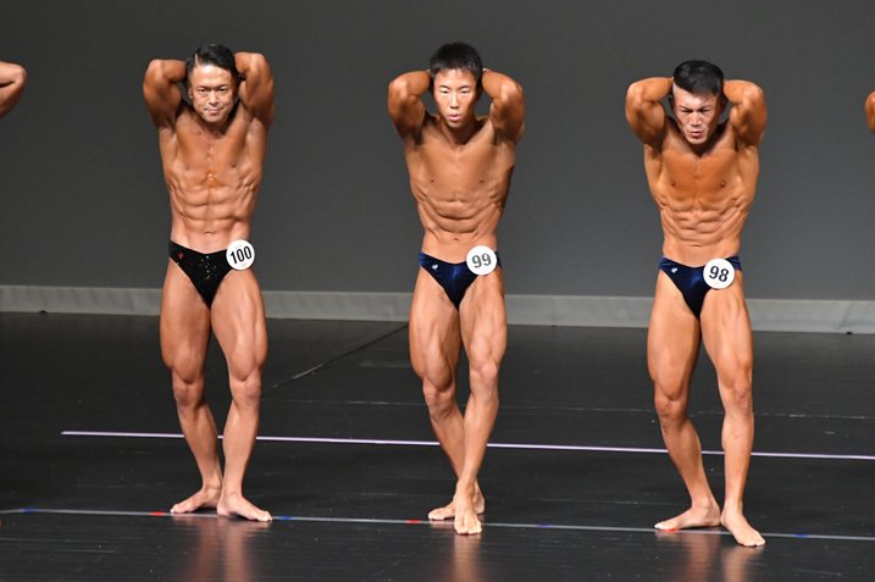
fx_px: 9059
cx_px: 405
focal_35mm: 373
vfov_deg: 3.7
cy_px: 283
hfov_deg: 5.5
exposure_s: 1/400
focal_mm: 230
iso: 5000
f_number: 5.6
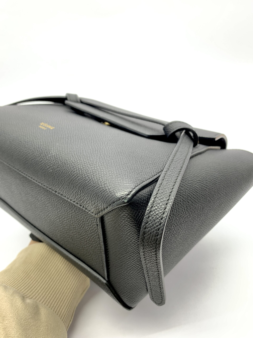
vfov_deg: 67.3
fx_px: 253
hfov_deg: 53.1
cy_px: 169
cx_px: 126
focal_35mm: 26
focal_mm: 4.25
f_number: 1.8
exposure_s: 1/50
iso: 64
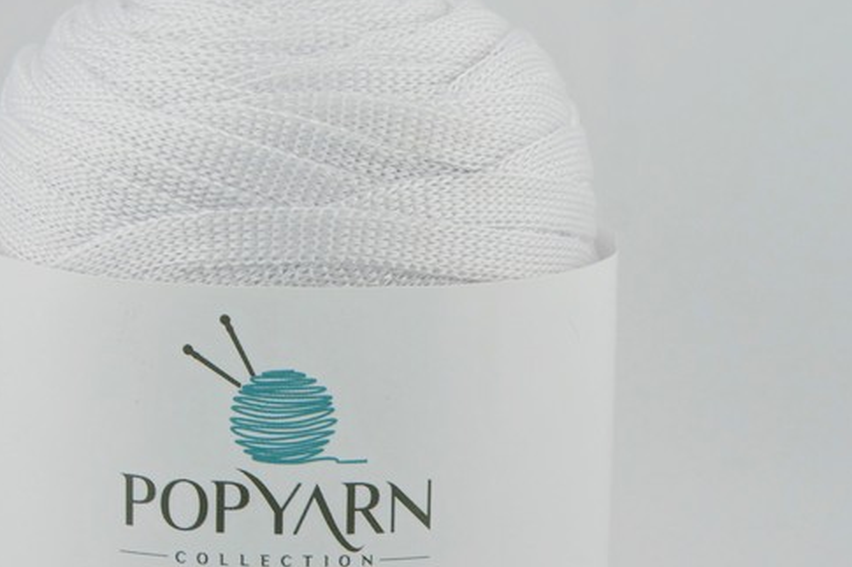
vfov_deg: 11.7
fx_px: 2768
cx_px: 302
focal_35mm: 117
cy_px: 449
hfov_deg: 17.5
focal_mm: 42
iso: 200
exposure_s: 1/400
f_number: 9
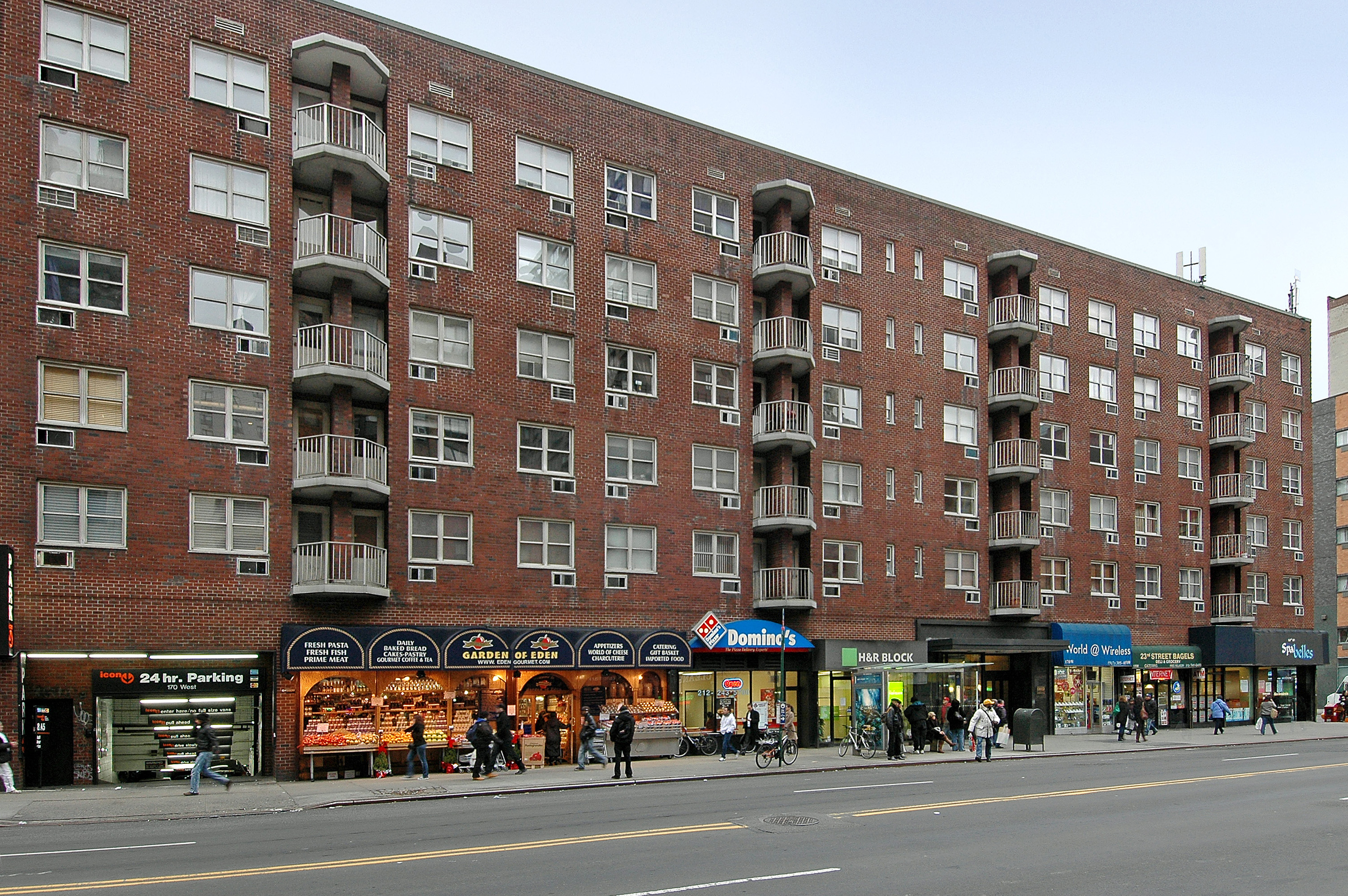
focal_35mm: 21
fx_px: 786
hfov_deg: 81.3
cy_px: 448
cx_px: 674
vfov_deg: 59.4
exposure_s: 1/60
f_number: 9
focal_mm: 14
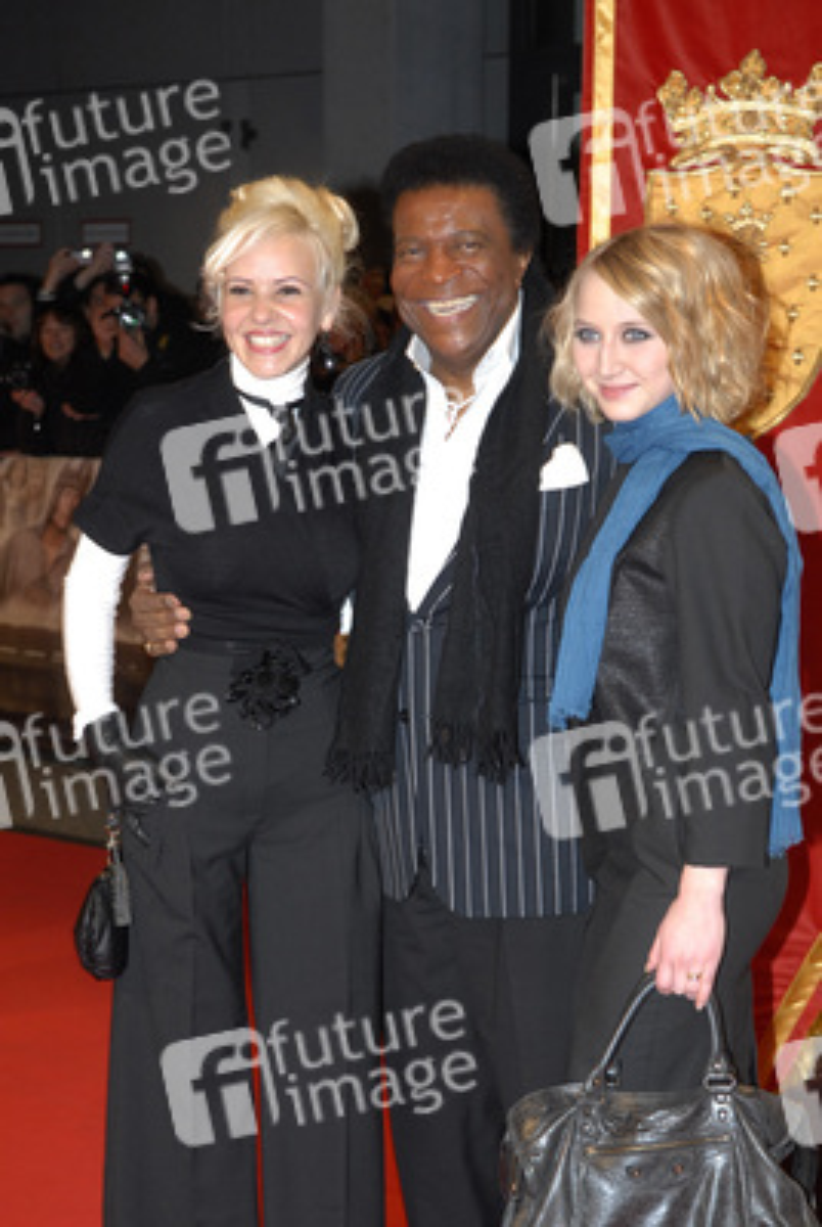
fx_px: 2816
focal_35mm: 82
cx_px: 411
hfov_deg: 16.6
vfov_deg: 24.6
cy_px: 614
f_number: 5.6
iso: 800
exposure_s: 1/125
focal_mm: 55
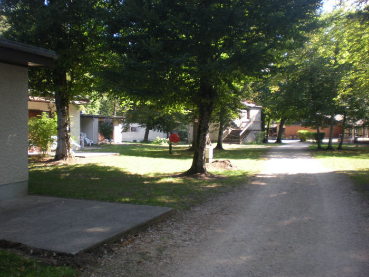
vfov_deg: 37.7
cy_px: 138
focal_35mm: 38
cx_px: 184
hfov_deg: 49.0
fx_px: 405
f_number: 3.1
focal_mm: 6.3
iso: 64
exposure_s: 1/96.5
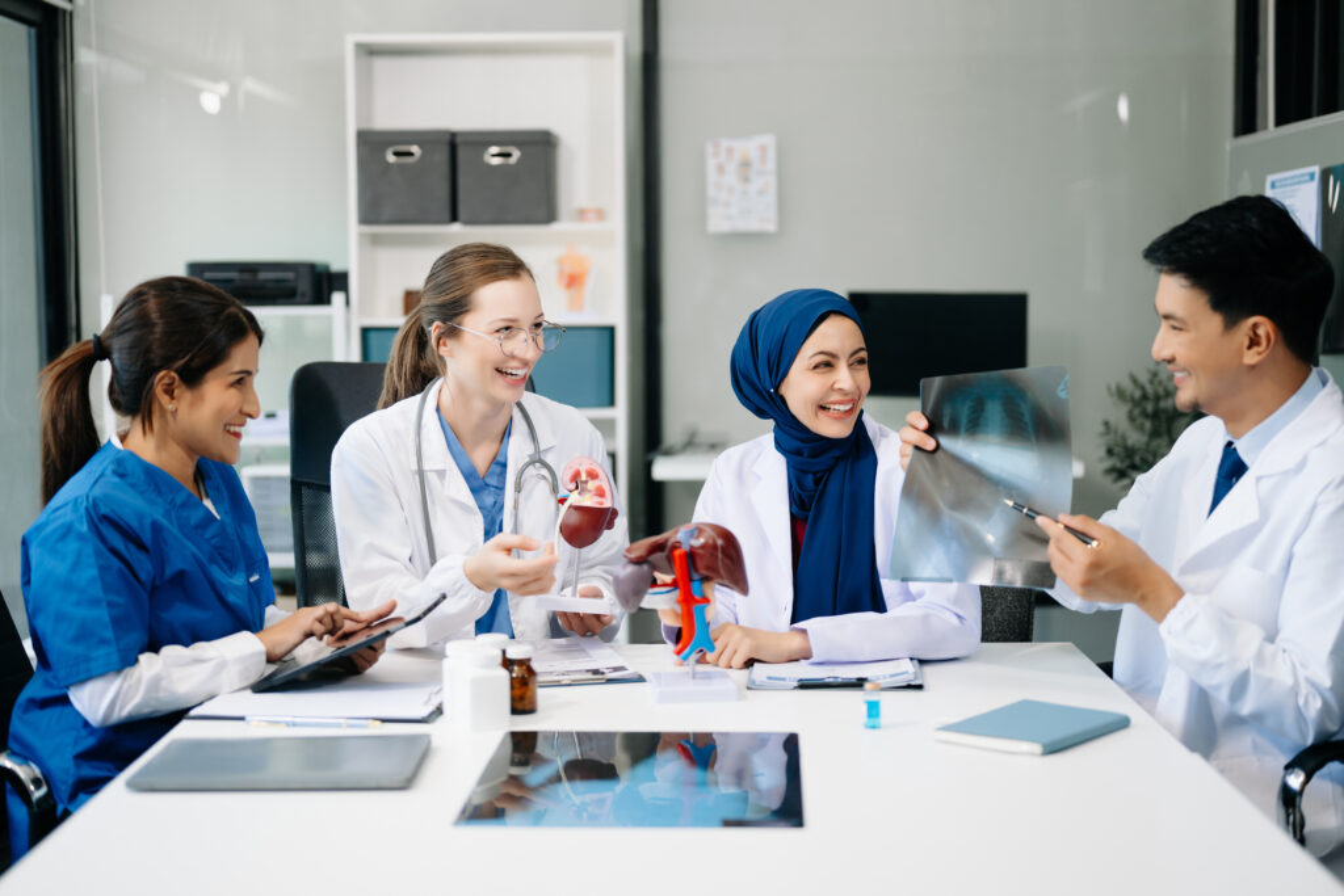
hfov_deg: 39.6
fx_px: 1867
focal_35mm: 50
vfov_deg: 27.0
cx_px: 672
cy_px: 448
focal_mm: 50
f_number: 1.8
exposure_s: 1/320
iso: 320
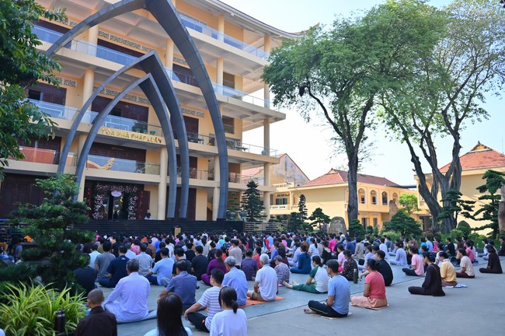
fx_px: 336
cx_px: 252
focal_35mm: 24
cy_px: 168
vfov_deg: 53.0
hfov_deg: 73.8
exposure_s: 1/800
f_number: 2.8
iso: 125
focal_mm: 24
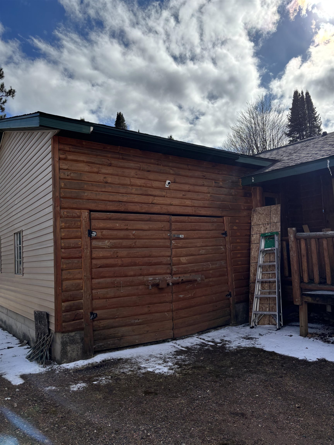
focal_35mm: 26
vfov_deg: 67.3
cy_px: 222
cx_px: 167
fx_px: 334
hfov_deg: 53.1
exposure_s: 1/5618
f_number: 1.6
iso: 50
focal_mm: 5.96
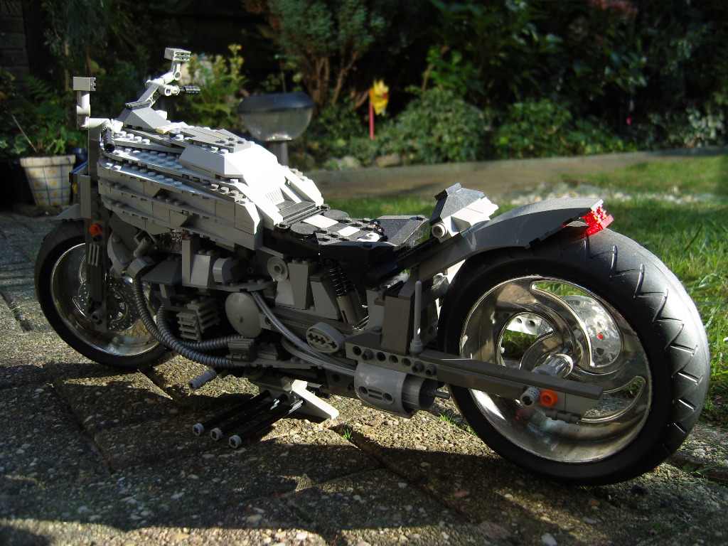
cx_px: 364
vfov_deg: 41.8
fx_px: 715
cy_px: 273
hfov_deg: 54.0
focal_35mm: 34
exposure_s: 1/320
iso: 100
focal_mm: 7.3
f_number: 2.8
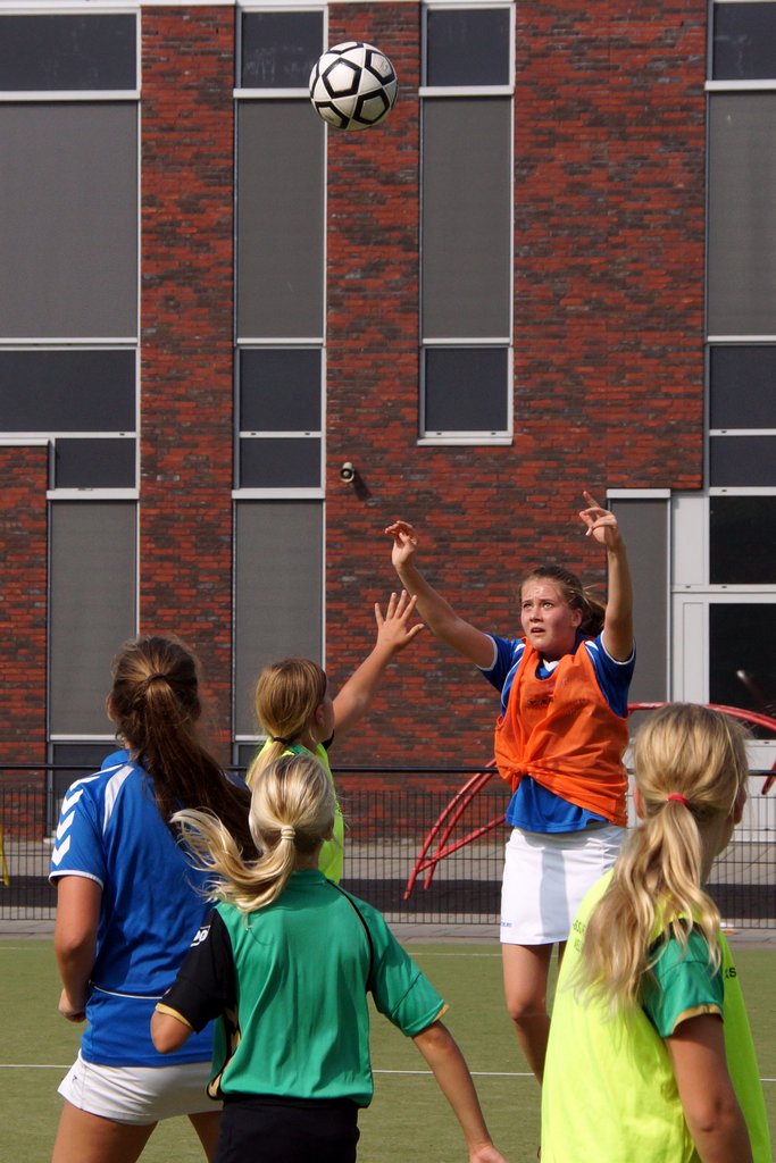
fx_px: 2909
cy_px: 582
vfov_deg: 22.6
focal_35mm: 90
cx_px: 388
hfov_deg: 15.2
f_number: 7.1
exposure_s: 1/2000
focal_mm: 60
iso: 400
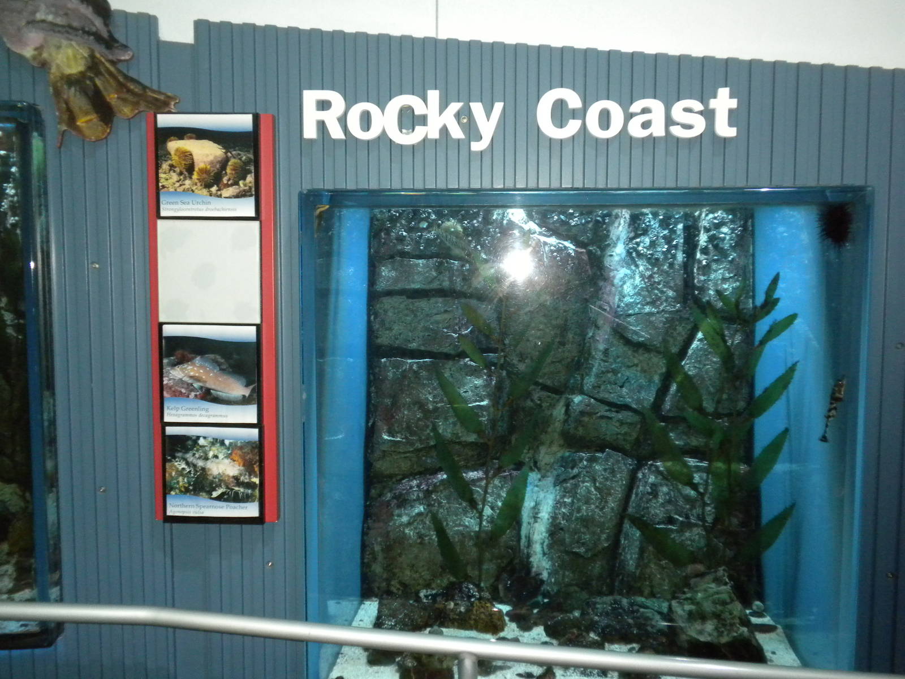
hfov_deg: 50.1
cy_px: 340
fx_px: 967
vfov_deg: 38.7
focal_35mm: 37
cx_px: 452
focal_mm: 6.6
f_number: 3.5
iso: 400
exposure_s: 1/30
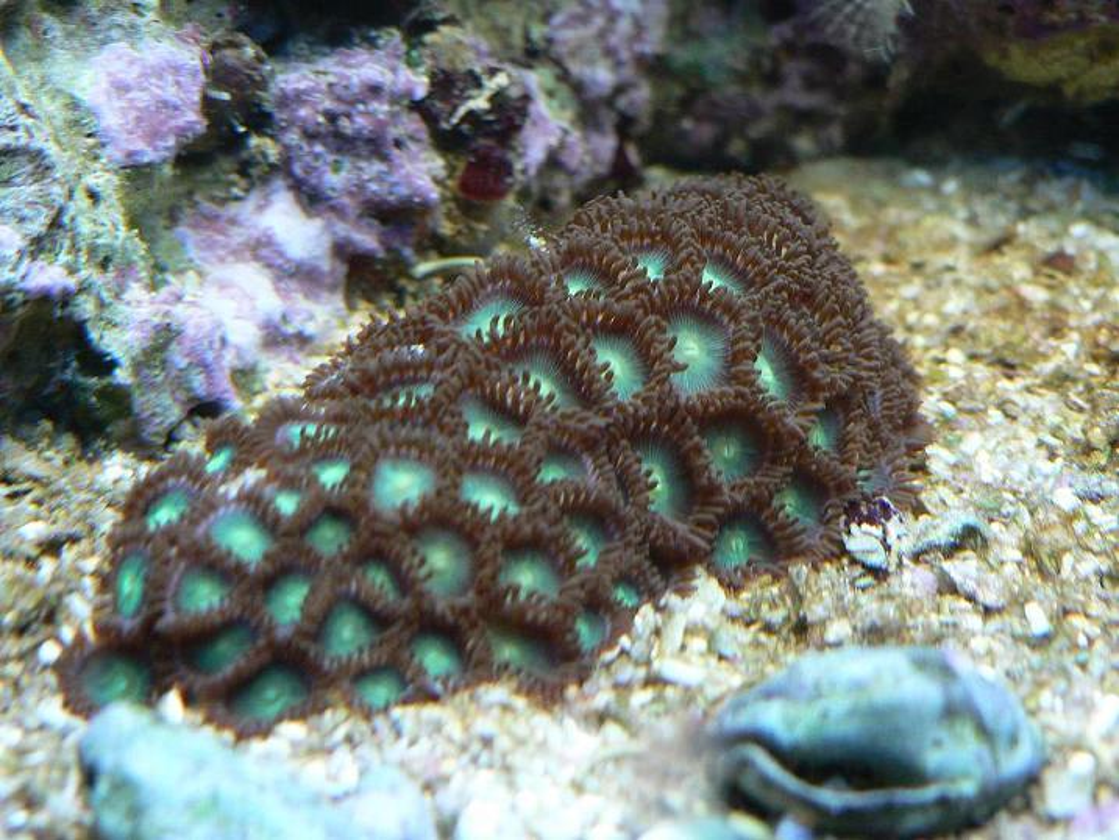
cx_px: 560
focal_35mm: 59
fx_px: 1908
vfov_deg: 24.8
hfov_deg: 32.7
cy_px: 420
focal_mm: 9.9
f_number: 3.2
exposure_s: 1/30
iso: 200
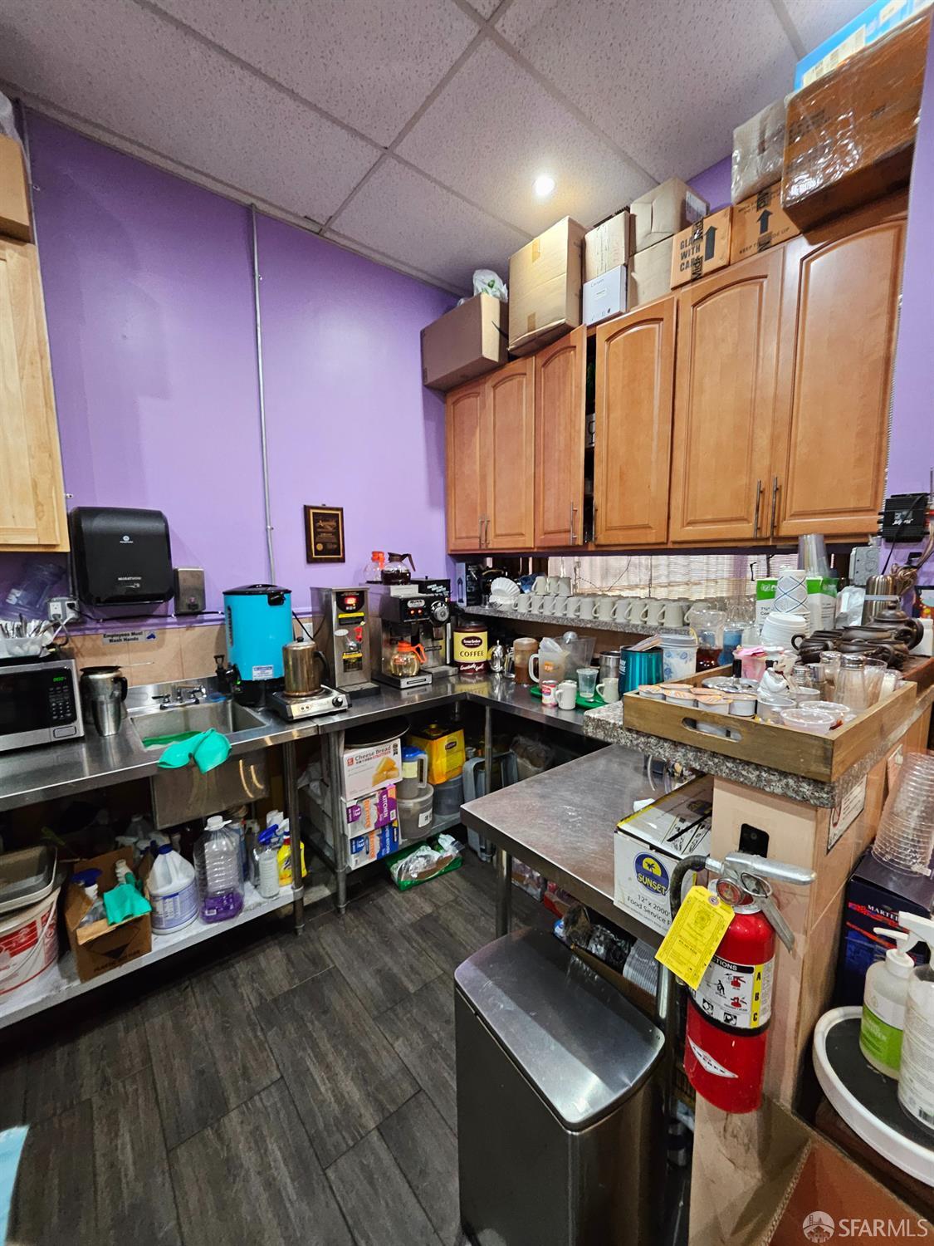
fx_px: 468
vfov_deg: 106.2
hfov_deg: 89.9
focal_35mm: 13
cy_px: 623
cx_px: 467
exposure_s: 1/30
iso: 400
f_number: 2.2
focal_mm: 1.7
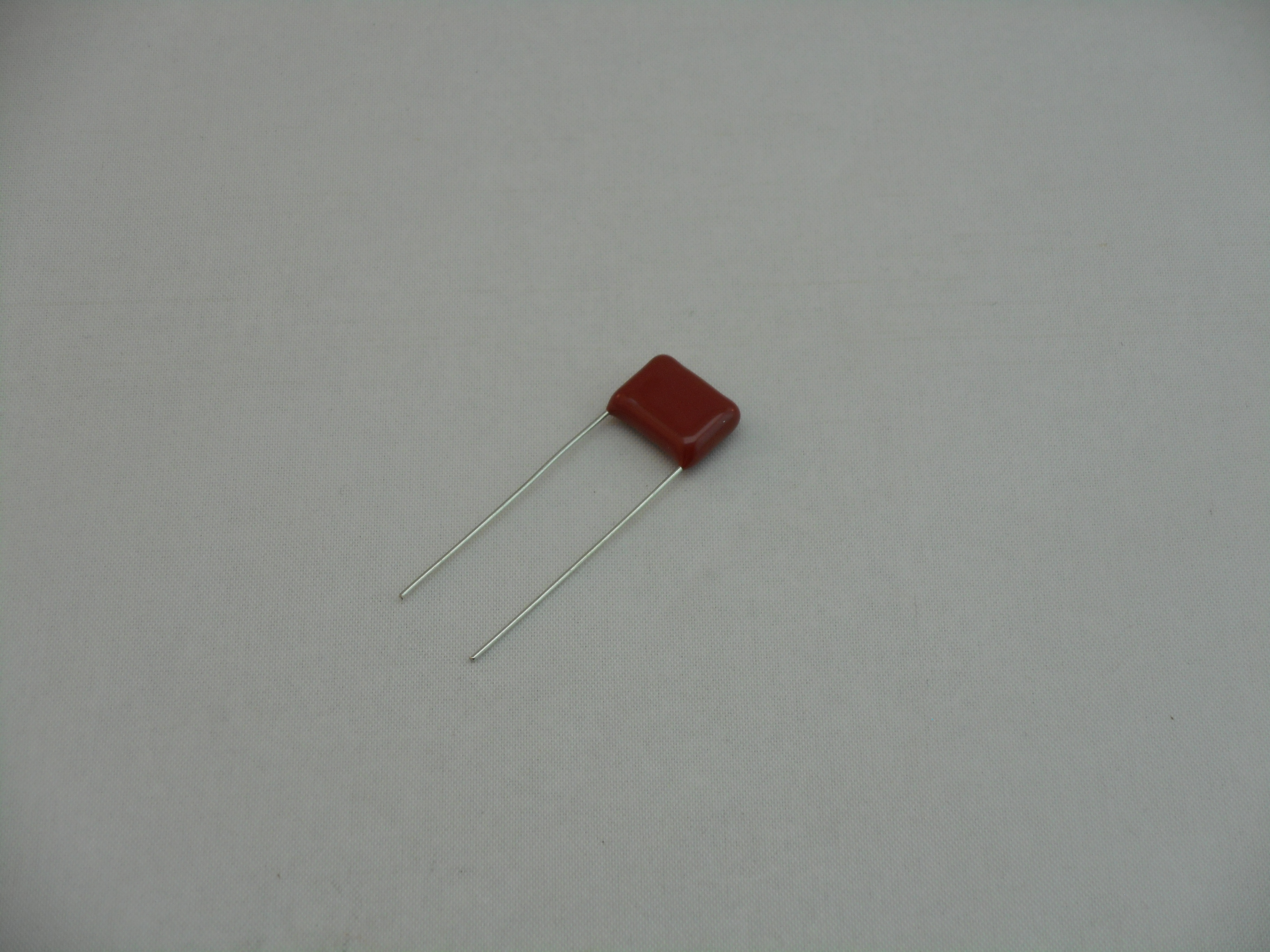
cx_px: 635
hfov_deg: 19.3
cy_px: 476
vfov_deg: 14.5
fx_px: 3742
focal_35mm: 102
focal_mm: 18.2
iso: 100
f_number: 5.8
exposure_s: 1/60
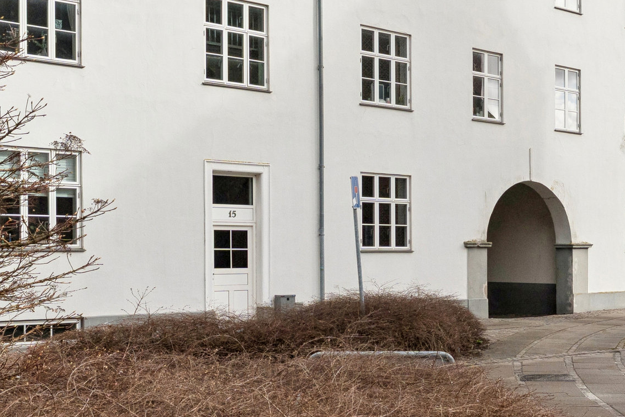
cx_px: 438
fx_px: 920
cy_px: 82
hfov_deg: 36.9
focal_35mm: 53
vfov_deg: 25.1
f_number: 10
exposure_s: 1/1000
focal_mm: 20
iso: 800
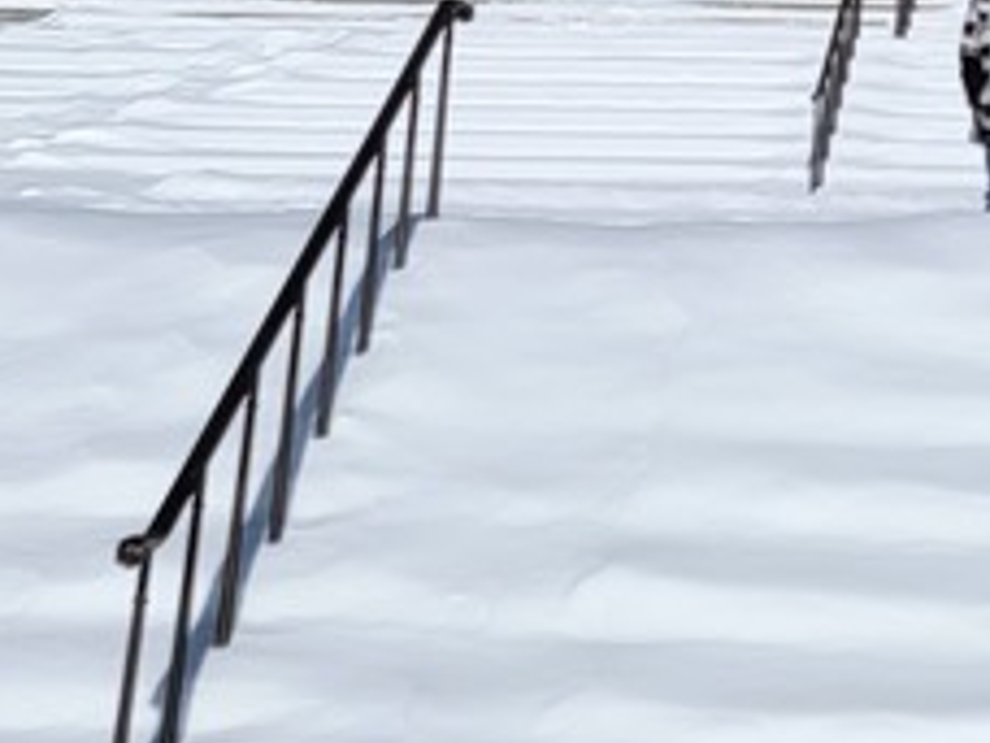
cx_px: 994
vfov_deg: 12.5
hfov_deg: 17.8
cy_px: -587
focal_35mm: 108
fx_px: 3089
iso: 16
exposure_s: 1/3220
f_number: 1.8
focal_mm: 6.7
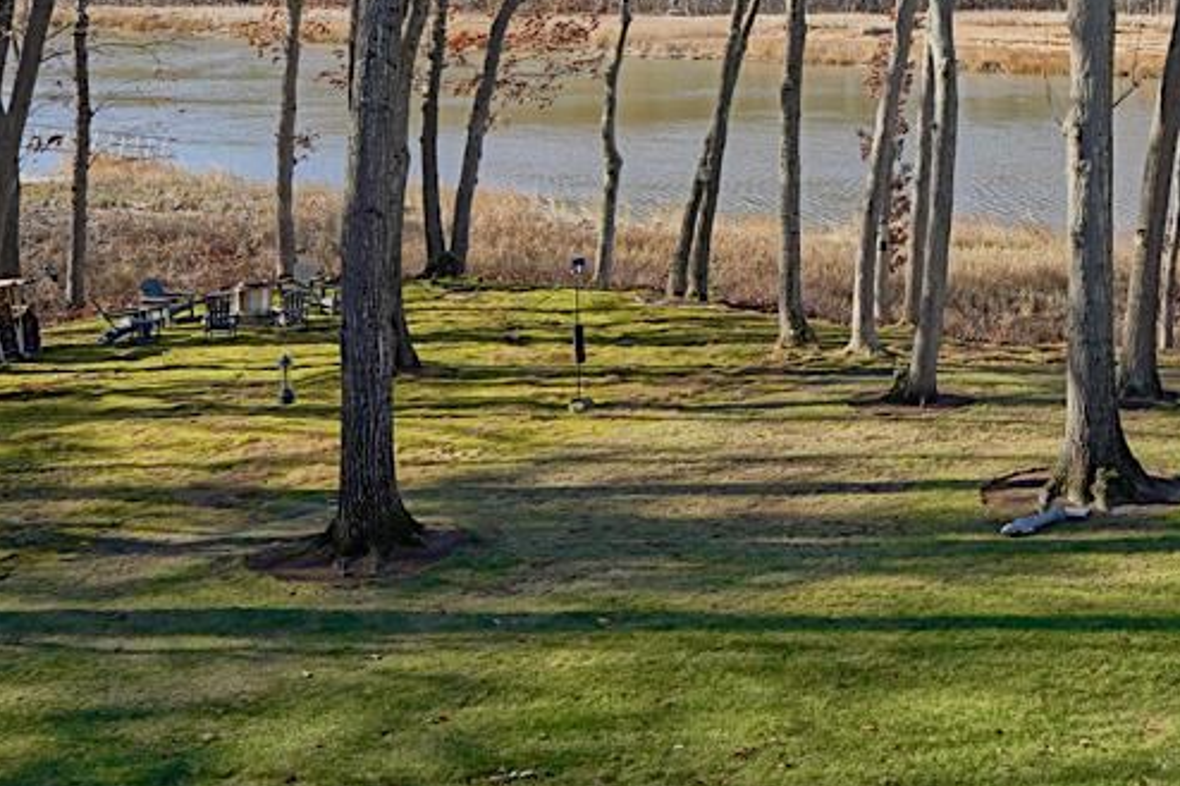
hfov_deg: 32.9
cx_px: 1366
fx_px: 1671
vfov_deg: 24.7
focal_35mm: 51
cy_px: -74
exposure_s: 1/160
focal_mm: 14
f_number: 6.3
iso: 100
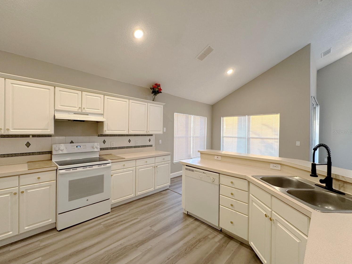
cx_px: 166
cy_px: 132
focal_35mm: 15
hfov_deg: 98.1
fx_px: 153
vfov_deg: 81.8
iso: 160
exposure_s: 1/60
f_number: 2.2
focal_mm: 2.22
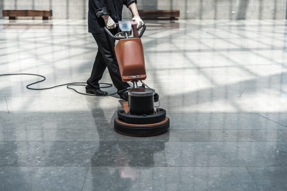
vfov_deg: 24.6
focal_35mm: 55
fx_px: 439
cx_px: 144
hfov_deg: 36.2
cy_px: 96
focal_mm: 55
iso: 640
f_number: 4
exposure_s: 1/800
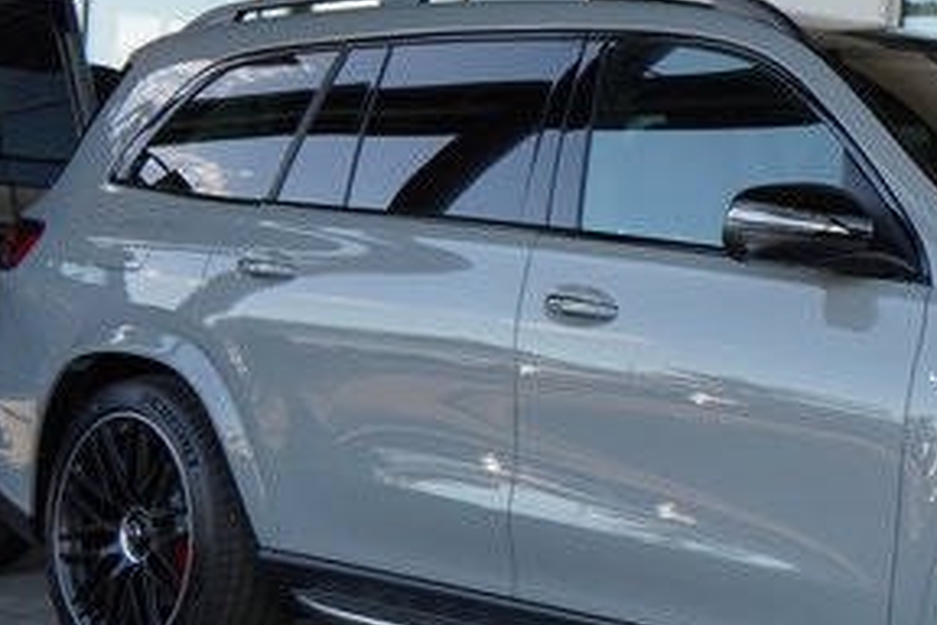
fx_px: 2316
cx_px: 957
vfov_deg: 15.3
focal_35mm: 89
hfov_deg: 22.0
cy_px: 493
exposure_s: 1/500
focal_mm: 40
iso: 1000
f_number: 8
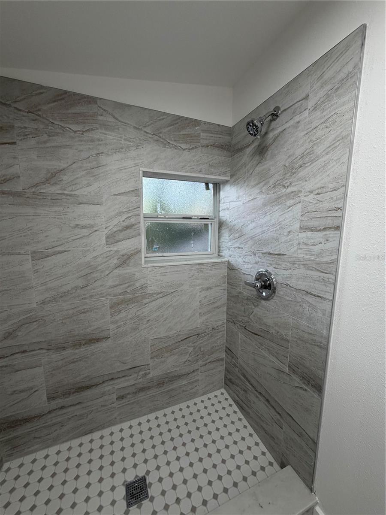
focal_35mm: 14
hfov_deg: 85.7
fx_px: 208
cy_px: 258
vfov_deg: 102.1
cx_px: 193
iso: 160
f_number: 2.2
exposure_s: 1/120
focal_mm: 2.22
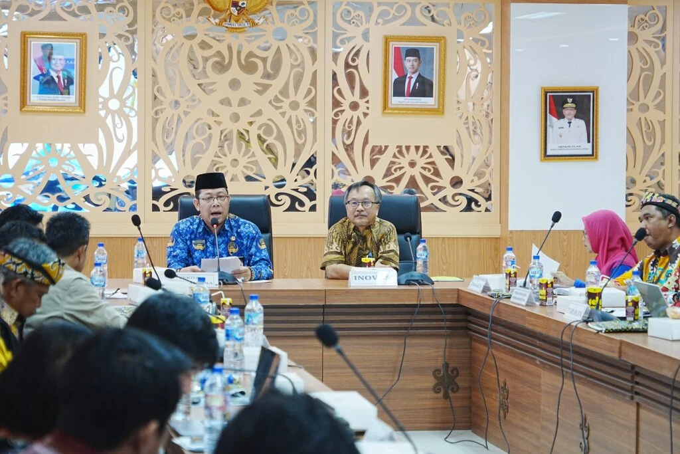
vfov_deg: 11.4
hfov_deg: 17.1
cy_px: 227
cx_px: 340
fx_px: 2267
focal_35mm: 120
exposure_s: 1/100
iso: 2500
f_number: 6.3
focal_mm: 120
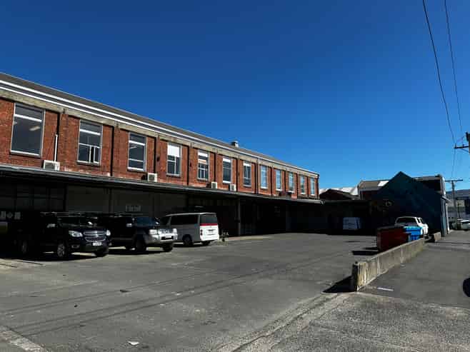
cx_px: 235
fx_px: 326
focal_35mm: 24
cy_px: 176
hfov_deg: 71.6
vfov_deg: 56.8
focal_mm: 6.86
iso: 80
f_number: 1.78
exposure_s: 1/4348
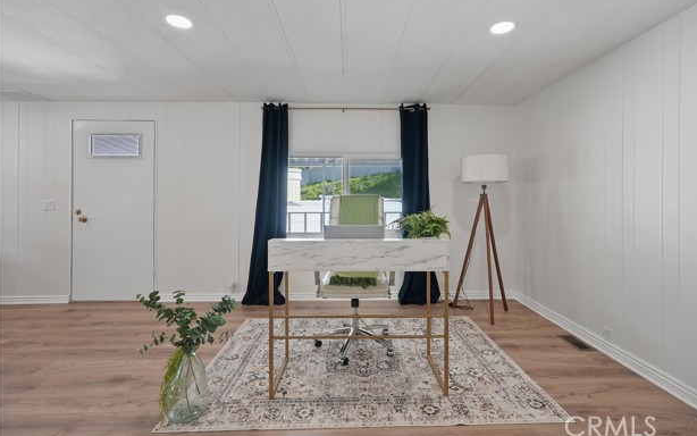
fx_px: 323
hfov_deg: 94.3
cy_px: 200
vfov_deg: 67.9
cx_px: 359
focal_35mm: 17
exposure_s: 1/25
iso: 400
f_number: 4
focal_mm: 16
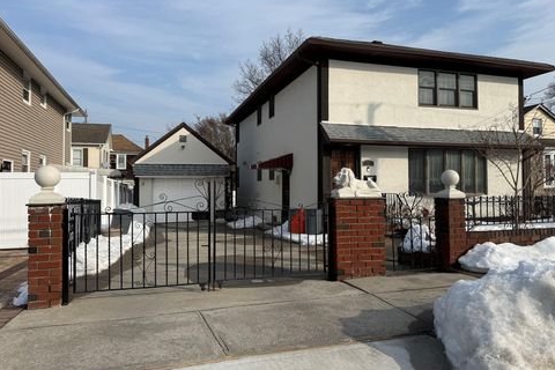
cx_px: 287
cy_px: 173
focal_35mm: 26
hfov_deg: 69.4
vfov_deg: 49.5
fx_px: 401
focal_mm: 6.76
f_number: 1.78
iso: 80
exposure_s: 1/6173
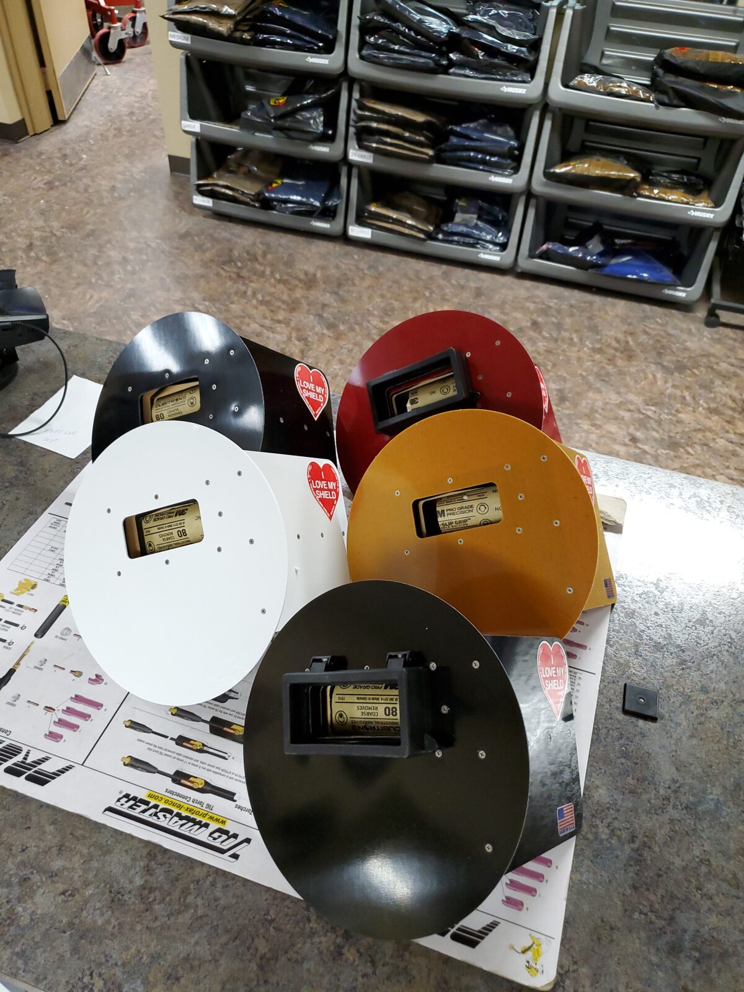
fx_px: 745
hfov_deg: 53.1
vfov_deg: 67.3
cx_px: 372
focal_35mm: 26
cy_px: 496
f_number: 1.5
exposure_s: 1/60
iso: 250
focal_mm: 4.3
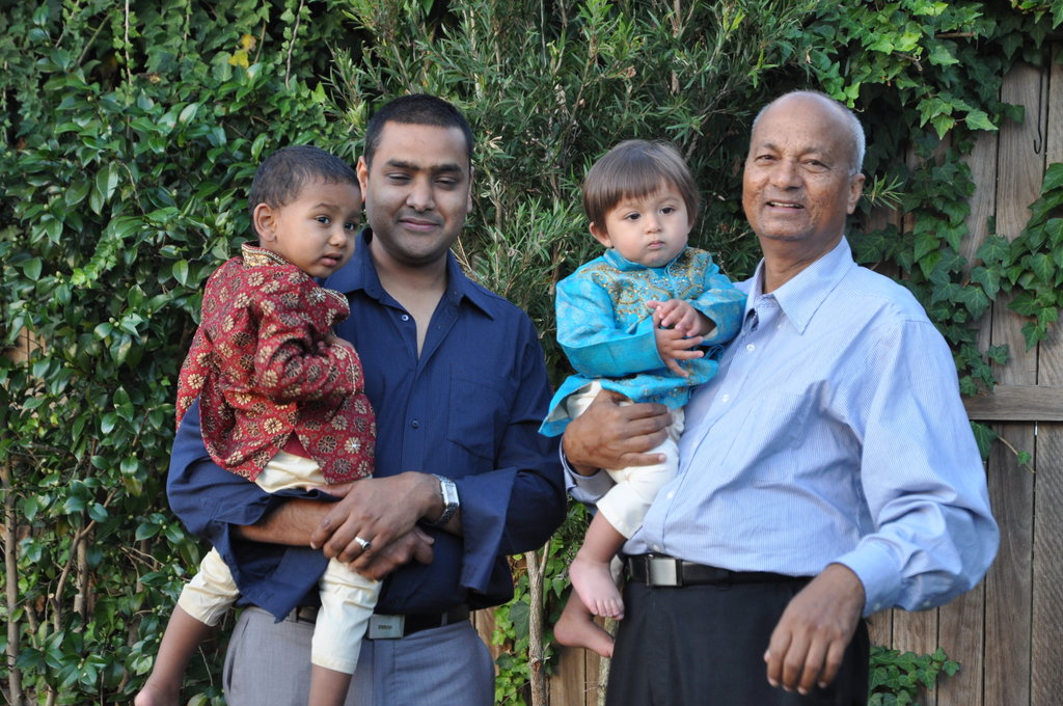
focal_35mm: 78
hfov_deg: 26.0
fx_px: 2300
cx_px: 532
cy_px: 353
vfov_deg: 17.4
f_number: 5
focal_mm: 52
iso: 400
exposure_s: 1/80
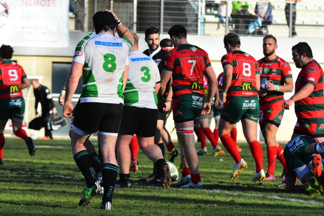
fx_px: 2969
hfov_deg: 6.2
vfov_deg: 4.2
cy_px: 108
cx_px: 162
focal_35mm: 330
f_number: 9
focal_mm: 220
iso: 1600
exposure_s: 1/2000
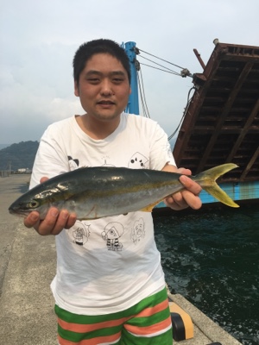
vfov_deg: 61.7
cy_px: 172
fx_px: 289
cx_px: 130
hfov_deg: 48.2
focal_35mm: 29
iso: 25
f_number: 2.2
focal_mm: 4.15
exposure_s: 1/1374
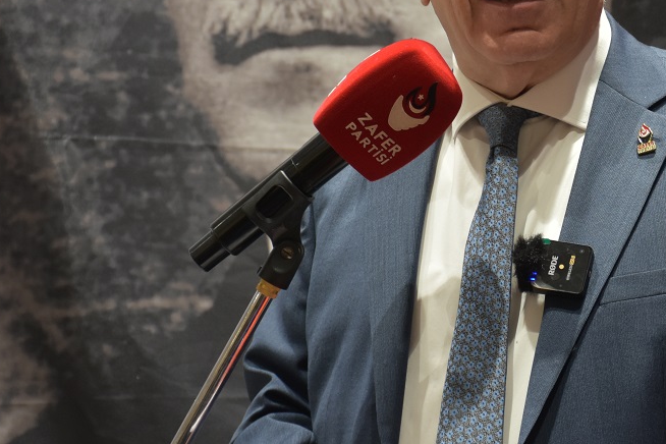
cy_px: 114
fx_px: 4347
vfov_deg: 5.8
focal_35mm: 235
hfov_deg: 8.7
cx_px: 522
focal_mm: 80
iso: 800
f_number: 5.3
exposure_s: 1/60
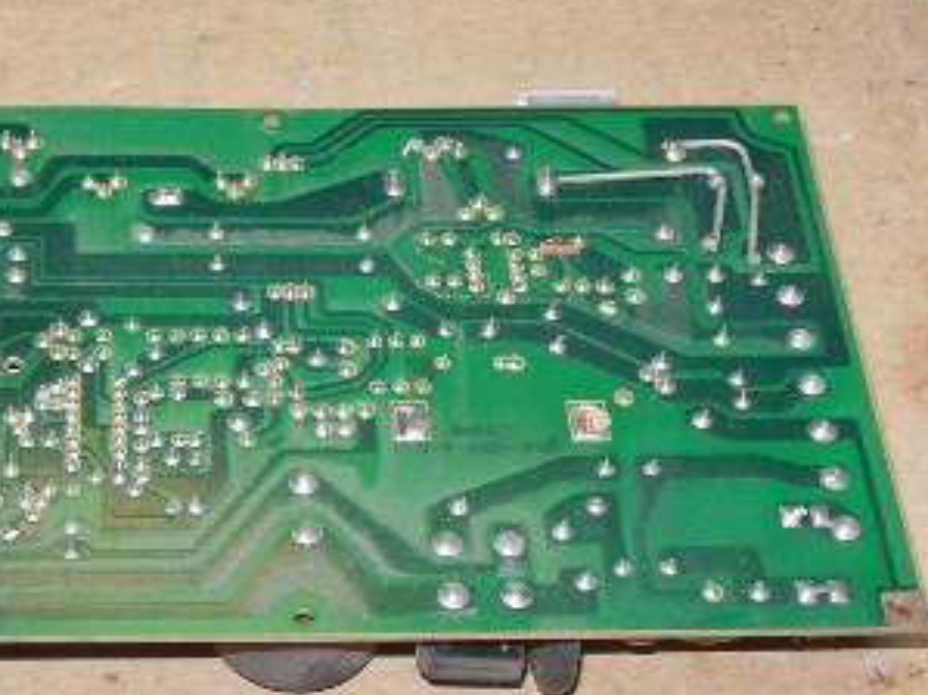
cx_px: 264
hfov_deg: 25.8
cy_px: 304
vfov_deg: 19.6
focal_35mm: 75
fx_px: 2010
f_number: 4
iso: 200
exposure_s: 1/60
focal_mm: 8.9
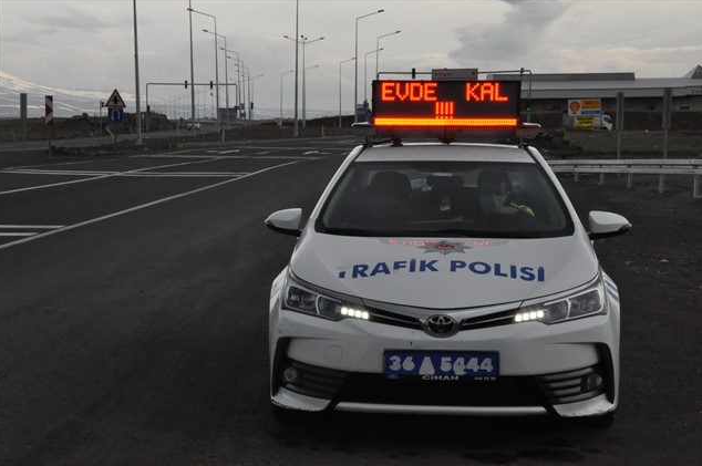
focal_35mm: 80
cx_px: 355
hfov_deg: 25.4
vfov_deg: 17.0
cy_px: 236
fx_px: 1558
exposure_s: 1/400
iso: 2000
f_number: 20
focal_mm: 52
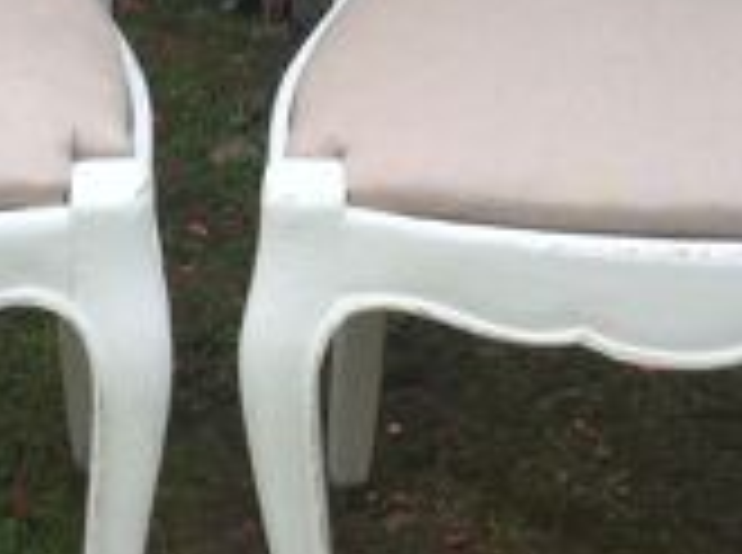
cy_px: -54
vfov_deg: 12.8
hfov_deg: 17.4
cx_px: 225
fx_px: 2417
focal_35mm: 113
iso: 25
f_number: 2.4
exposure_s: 1/192
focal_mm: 3.3
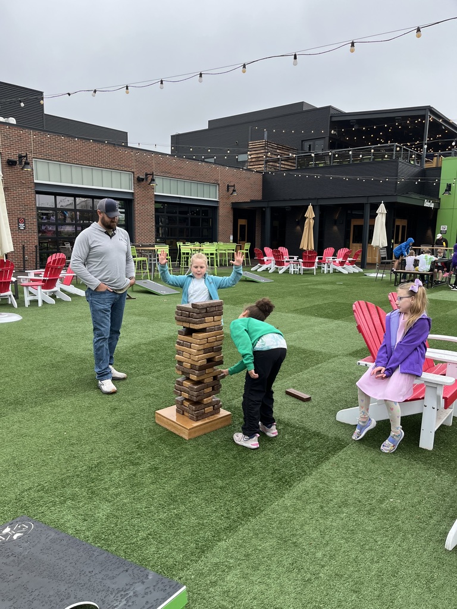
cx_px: 228
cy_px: 304
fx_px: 458
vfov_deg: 67.3
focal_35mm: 26
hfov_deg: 53.1
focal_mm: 5.1
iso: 50
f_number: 1.6
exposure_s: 1/569
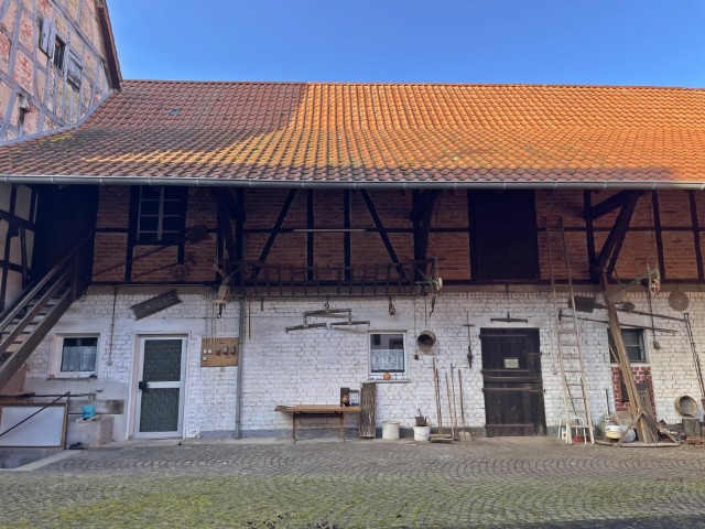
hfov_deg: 67.3
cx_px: 352
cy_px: 264
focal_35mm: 26
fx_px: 530
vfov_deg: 53.1
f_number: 1.6
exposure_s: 1/339
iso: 32
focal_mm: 4.2
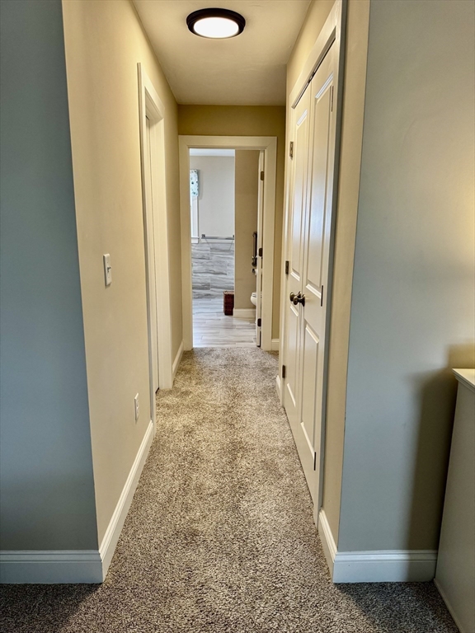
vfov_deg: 71.6
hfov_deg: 56.8
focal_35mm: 24
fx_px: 439
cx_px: 238
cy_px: 316
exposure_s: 1/120
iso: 200
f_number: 1.78
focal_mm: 6.76
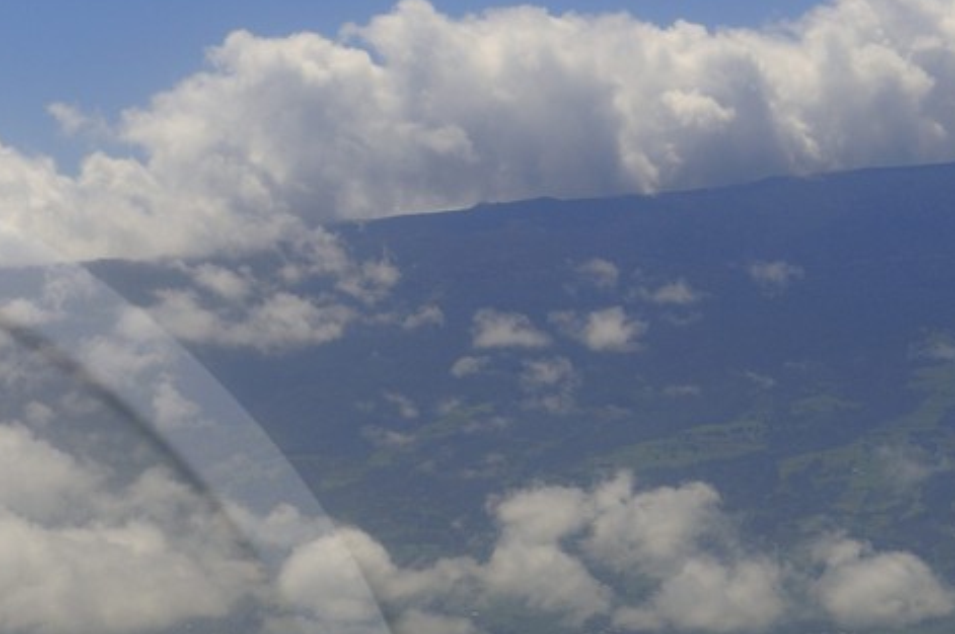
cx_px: -379
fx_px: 5220
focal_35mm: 197
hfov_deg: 10.2
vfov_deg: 6.8
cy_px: 970
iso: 200
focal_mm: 58
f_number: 8
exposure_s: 1/800
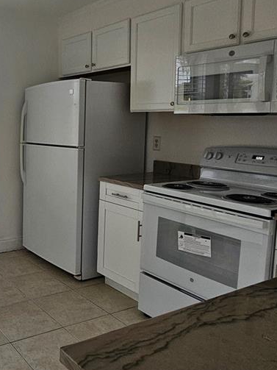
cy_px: 152
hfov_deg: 38.6
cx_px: -18
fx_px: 331
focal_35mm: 31
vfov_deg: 58.0
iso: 64
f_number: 2.2
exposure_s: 1/60
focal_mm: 2.2
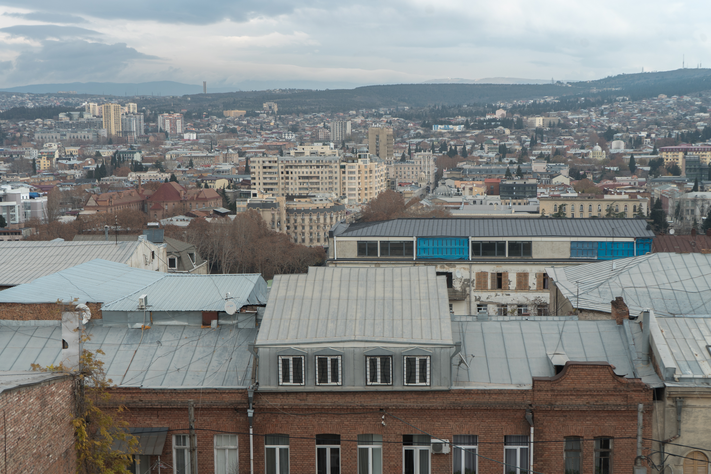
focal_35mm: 48
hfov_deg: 41.1
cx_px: 356
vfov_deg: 28.1
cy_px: 237
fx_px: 948
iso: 100
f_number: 7.1
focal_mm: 48
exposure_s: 1/125
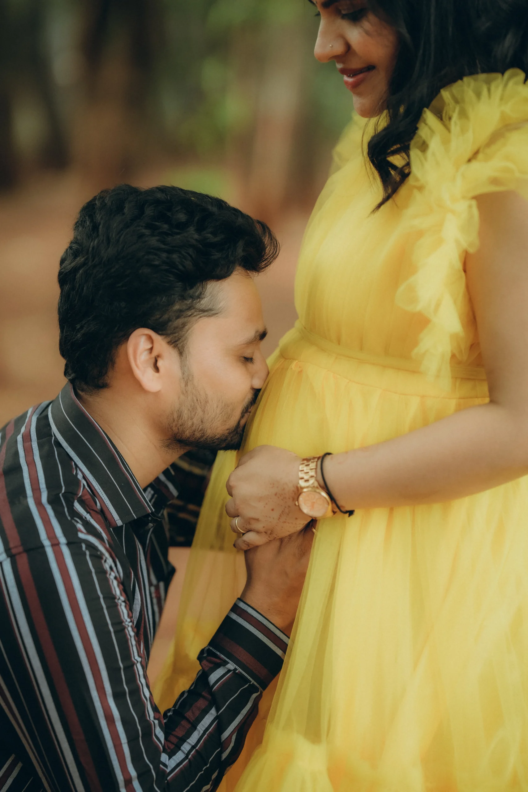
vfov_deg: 23.9
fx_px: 1870
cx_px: 264
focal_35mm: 85
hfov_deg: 16.1
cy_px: 396
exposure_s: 1/1000
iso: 500
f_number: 1.8
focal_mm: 85
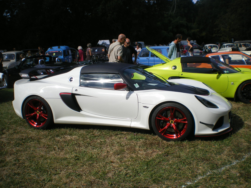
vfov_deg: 39.6
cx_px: 126
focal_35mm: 36
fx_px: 261
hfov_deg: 51.4
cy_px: 94
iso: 50
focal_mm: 6.3
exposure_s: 1/500
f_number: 4.6
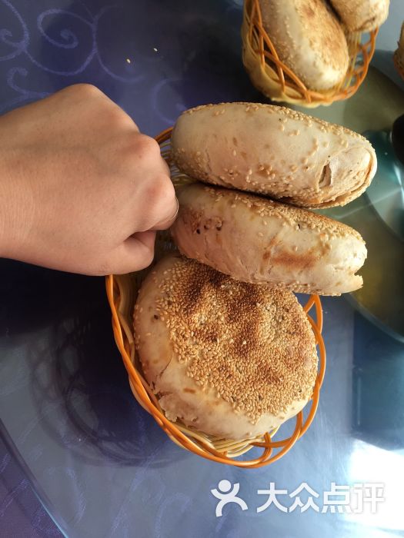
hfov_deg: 48.2
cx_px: 202
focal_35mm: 29
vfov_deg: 61.7
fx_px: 451
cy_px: 269
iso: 32
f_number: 2.2
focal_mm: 4.15
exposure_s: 1/100
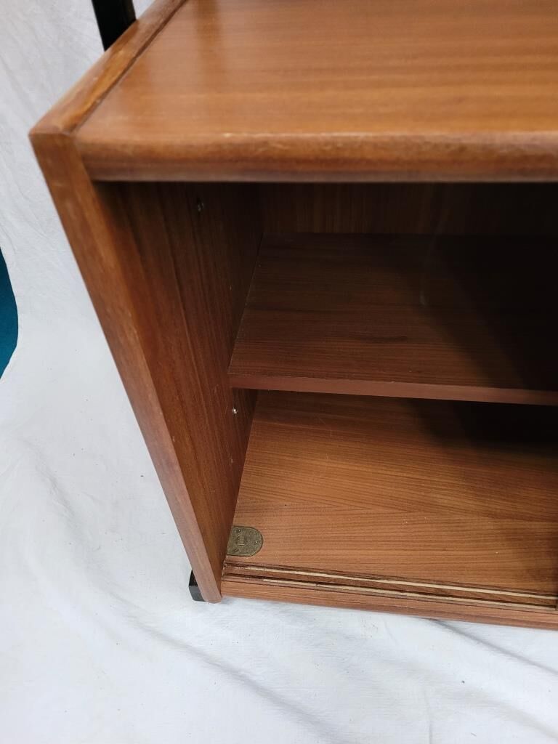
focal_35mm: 26
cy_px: 372
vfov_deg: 67.3
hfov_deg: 53.1
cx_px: 279
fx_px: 559
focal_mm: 5.4
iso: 640
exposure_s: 1/50
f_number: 1.8
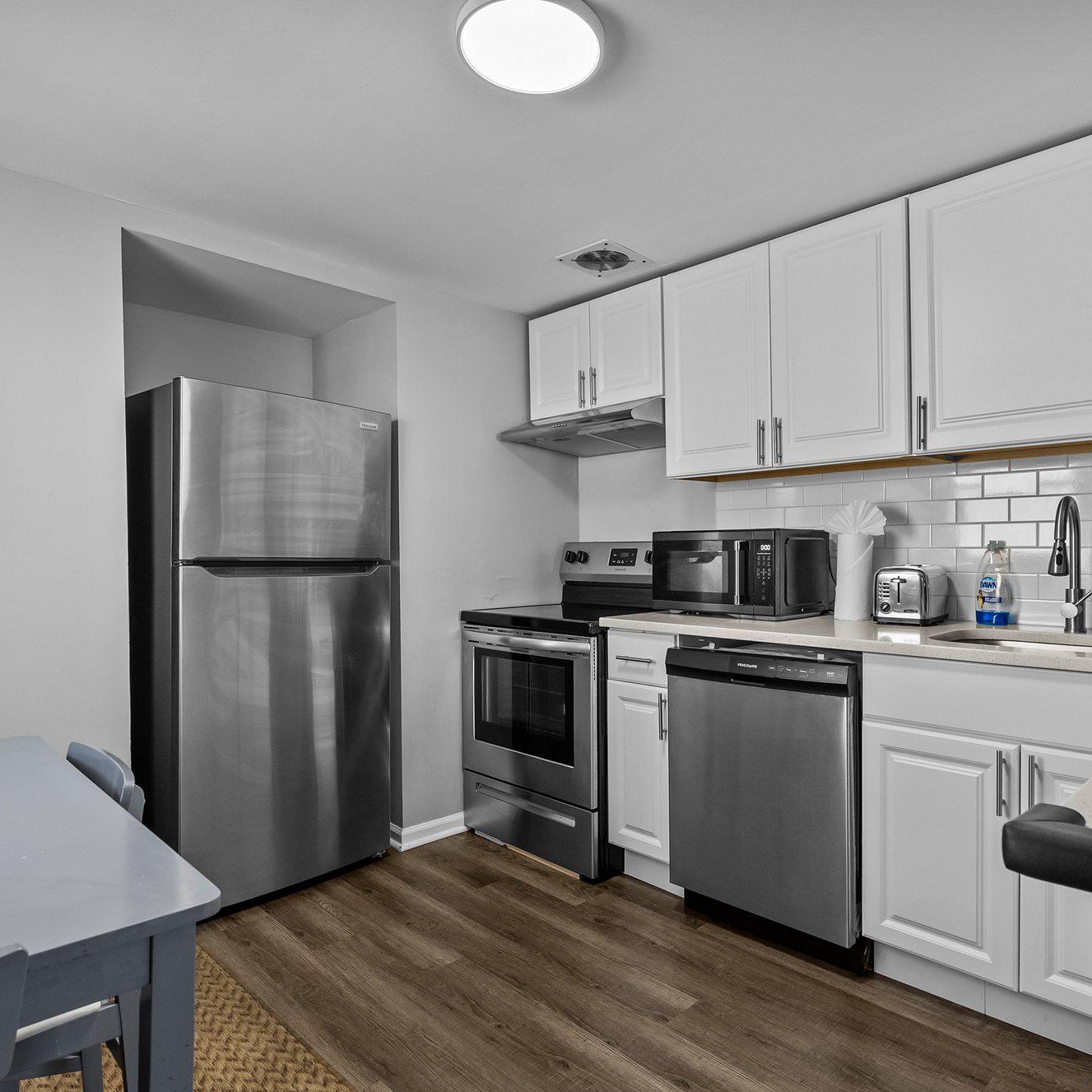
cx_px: 583
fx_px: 749
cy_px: 558
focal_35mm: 21
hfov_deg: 72.1
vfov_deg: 72.1
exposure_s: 1/25
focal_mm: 16
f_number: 8
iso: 2500
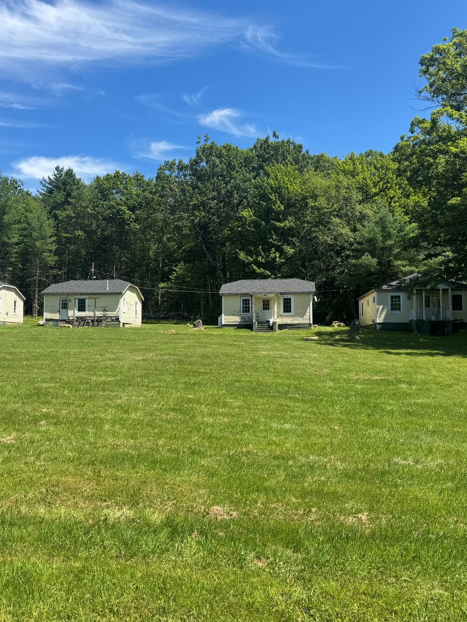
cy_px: 312
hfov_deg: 42.4
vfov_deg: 55.3
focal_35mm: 33
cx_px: 160
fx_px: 594
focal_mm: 6.76
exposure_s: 1/2959
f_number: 1.78
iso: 80
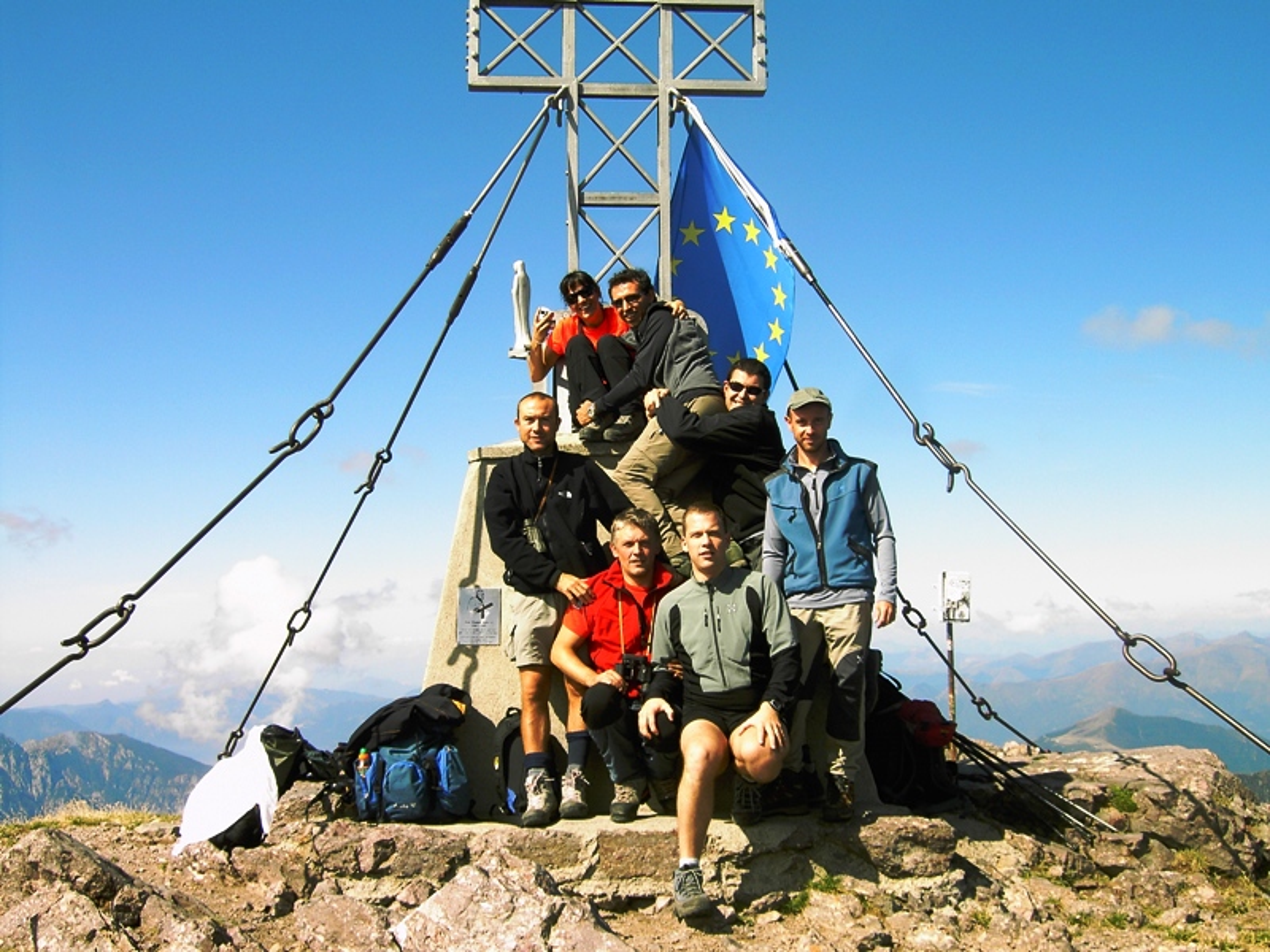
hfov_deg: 47.9
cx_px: 635
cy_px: 476
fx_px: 1431
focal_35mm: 39
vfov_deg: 36.8
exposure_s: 1/250
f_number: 6.7
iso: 100
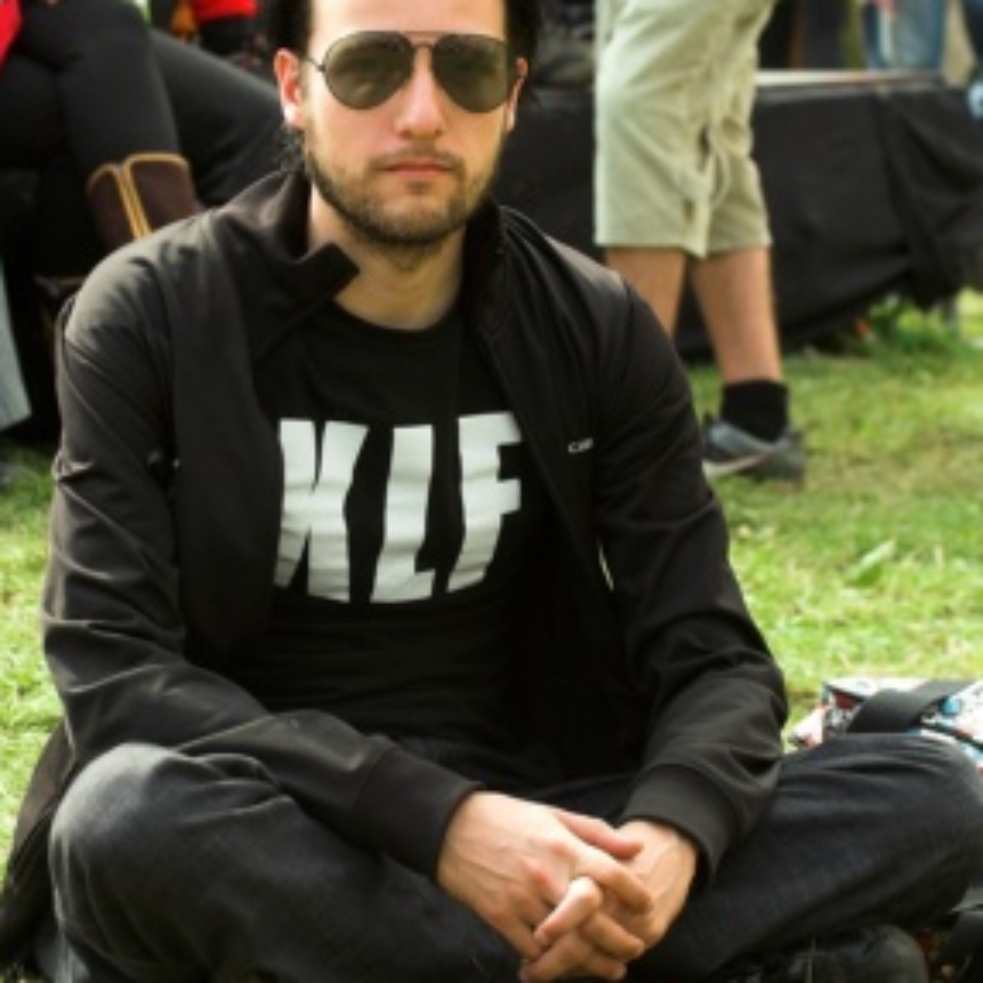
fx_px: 4594
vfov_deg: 12.2
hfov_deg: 12.2
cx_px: 492
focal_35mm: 143
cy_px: 456
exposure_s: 1/200
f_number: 6.7
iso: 200
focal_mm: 70
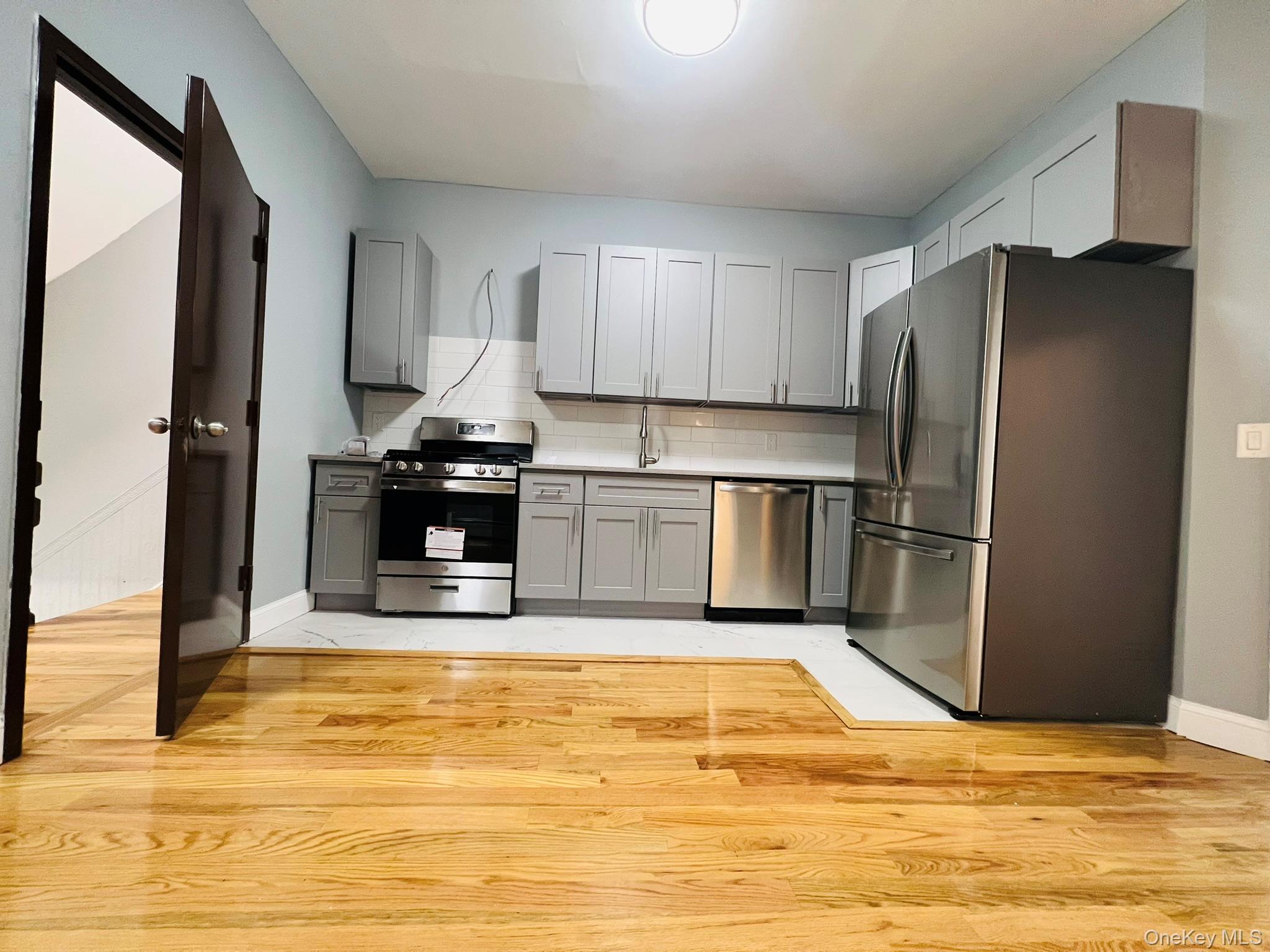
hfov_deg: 106.2
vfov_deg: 89.9
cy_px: 476
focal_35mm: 13
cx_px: 635
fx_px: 477
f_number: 1.8
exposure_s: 1/60
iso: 320
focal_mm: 1.57
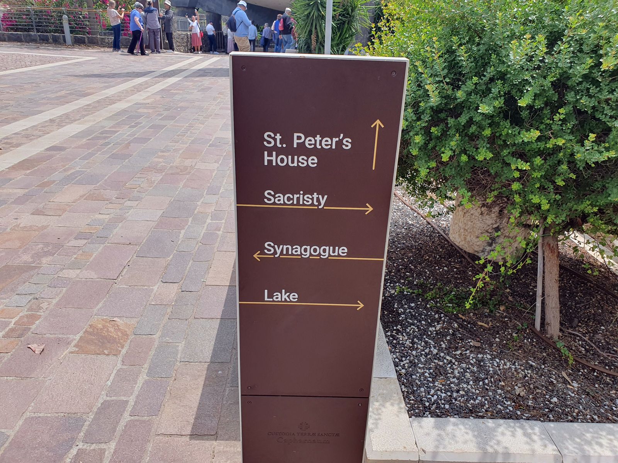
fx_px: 464
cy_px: 232
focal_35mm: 26
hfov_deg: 67.3
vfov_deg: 53.1
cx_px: 309
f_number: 2.4
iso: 50
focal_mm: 4.32
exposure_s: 1/816
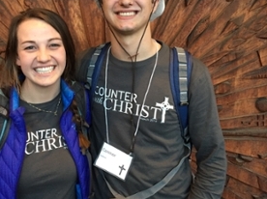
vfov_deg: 34.0
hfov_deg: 44.7
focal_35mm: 42
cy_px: 72
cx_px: 112
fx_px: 323
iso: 250
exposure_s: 1/24
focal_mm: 4.15
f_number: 2.2
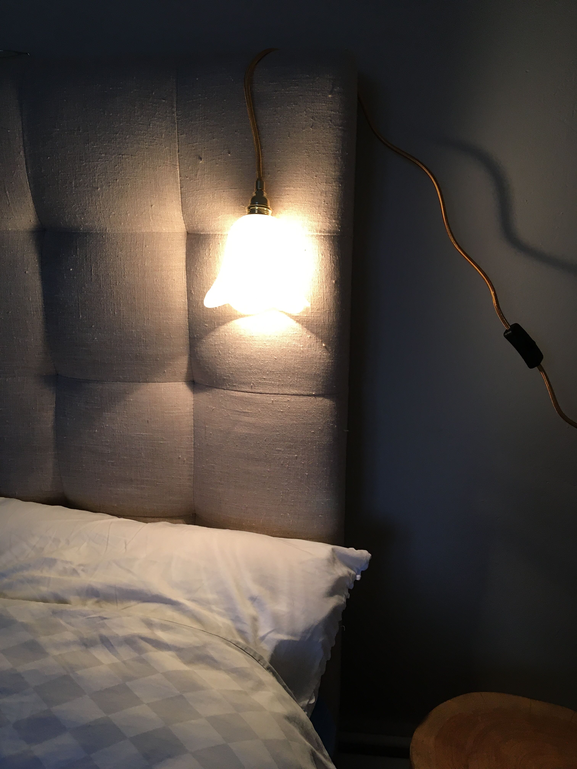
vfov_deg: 61.7
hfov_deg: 48.2
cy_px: 384
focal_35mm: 29
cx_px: 288
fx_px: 645
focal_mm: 4.15
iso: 50
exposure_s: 1/33
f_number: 2.2
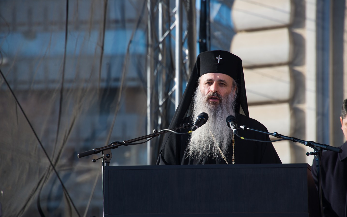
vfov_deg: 4.3
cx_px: 173
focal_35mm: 307
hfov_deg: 6.8
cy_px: 115
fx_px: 2903
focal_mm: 300
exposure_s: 1/100
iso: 100
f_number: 8
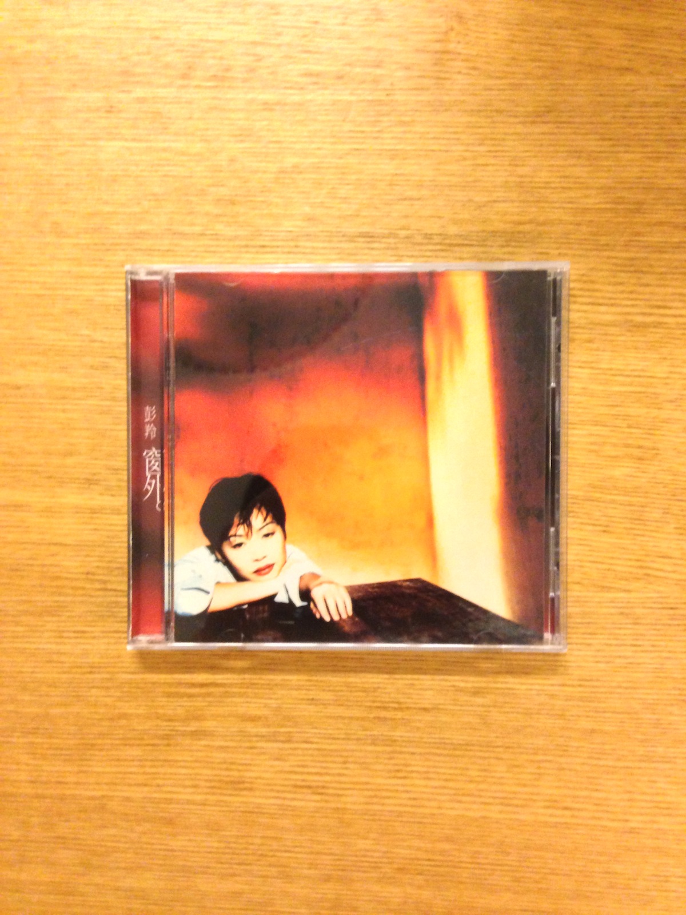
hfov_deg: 42.9
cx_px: 343
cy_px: 458
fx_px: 872
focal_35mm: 33
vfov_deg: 55.4
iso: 400
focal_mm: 4.13
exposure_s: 1/20
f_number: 2.4
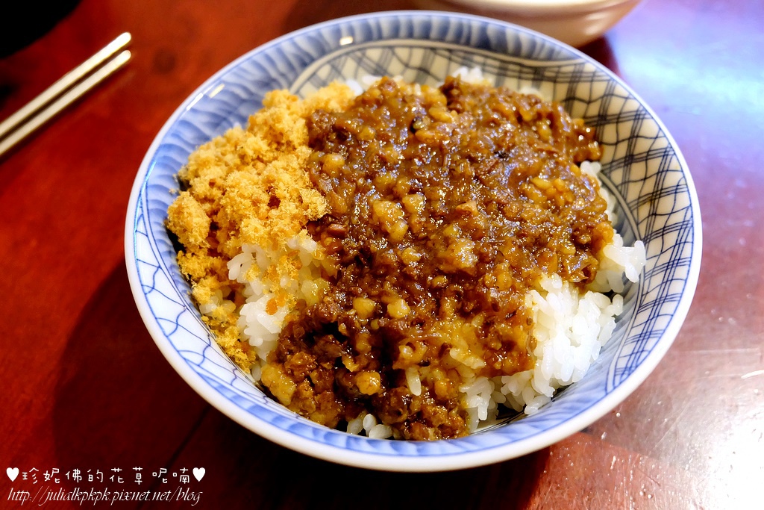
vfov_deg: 37.9
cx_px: 382
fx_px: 743
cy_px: 255
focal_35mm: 35
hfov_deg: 54.4
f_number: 4.2
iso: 3200
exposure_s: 1/34
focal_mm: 23.2
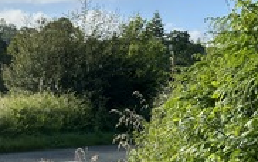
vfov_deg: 18.2
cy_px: 163
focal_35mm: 70
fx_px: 492
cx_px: -34
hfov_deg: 26.7
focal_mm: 6.86
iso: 80
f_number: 1.78
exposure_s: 1/3058
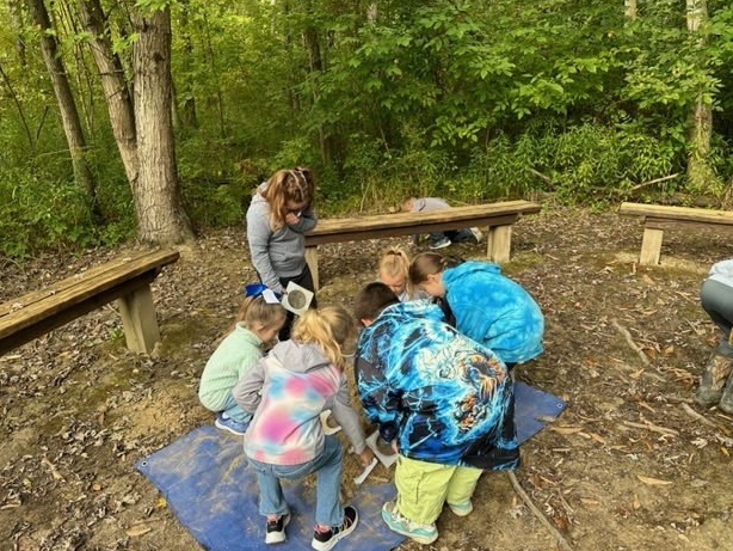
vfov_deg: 54.9
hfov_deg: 69.4
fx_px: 530
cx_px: 371
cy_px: 273
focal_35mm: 25
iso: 80
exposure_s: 1/340
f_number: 1.78
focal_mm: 6.86
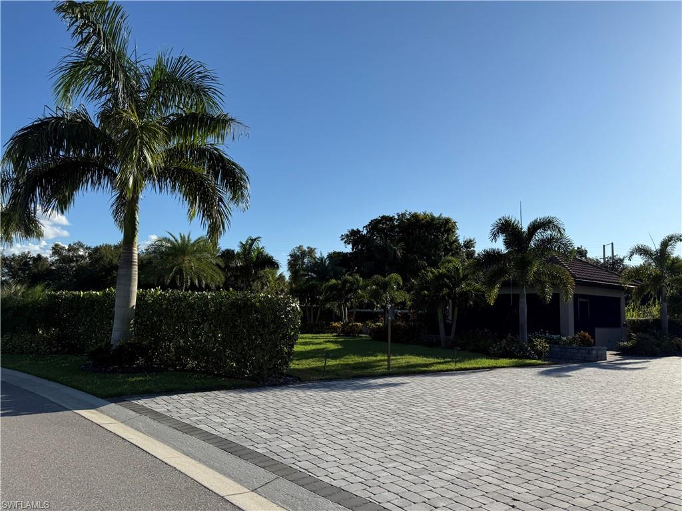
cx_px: 341
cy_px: 256
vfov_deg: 56.8
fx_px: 473
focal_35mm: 24
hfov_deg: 71.6
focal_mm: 6.76
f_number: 1.78
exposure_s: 1/6173
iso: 80
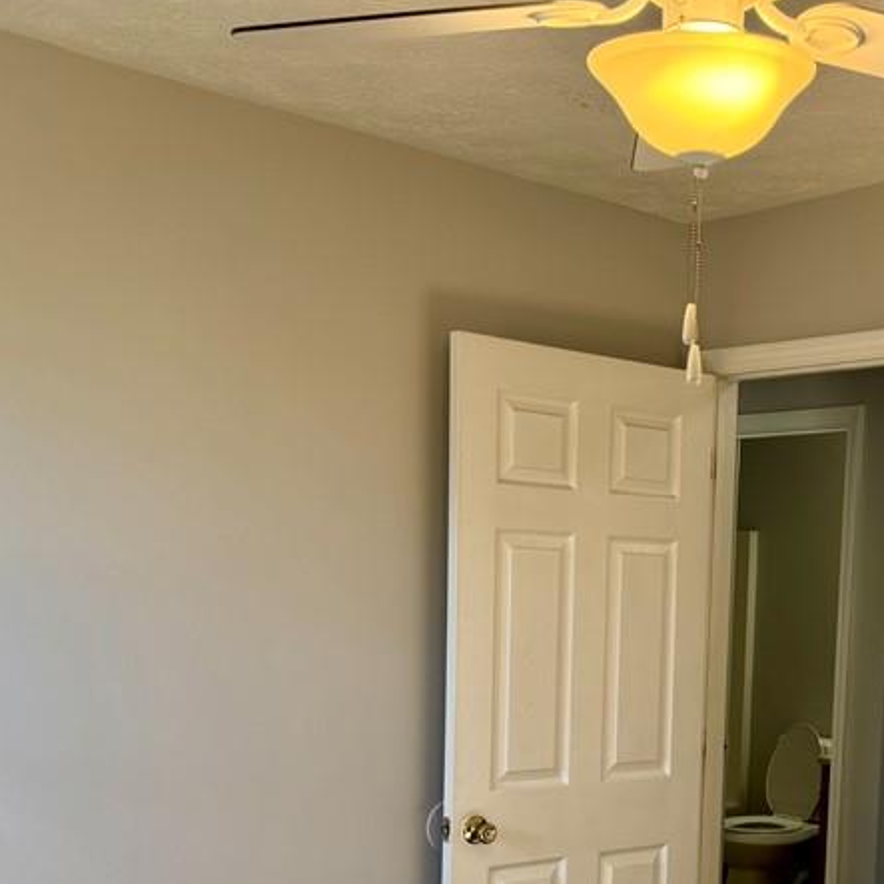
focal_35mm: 49
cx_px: 728
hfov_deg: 33.5
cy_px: 718
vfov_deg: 33.6
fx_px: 1416
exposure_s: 1/121
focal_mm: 6.76
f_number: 1.78
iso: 64
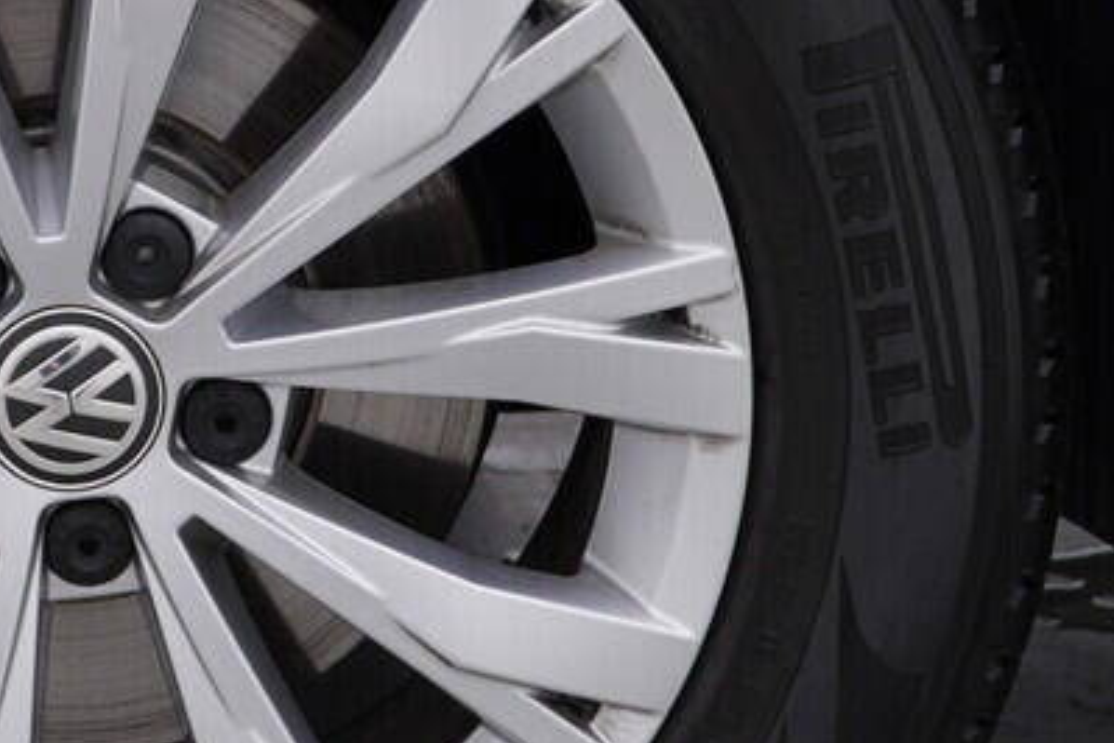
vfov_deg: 10.5
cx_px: -28
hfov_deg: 15.5
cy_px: -3
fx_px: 4022
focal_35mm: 130
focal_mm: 24
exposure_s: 1/80
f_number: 4.5
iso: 125
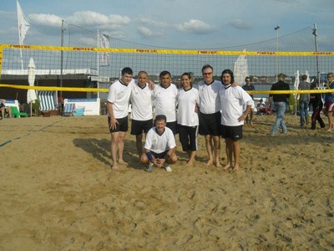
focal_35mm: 38
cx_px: 167
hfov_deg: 49.0
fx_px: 367
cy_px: 126
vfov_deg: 37.7
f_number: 4.4
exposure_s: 1/800
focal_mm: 6.3
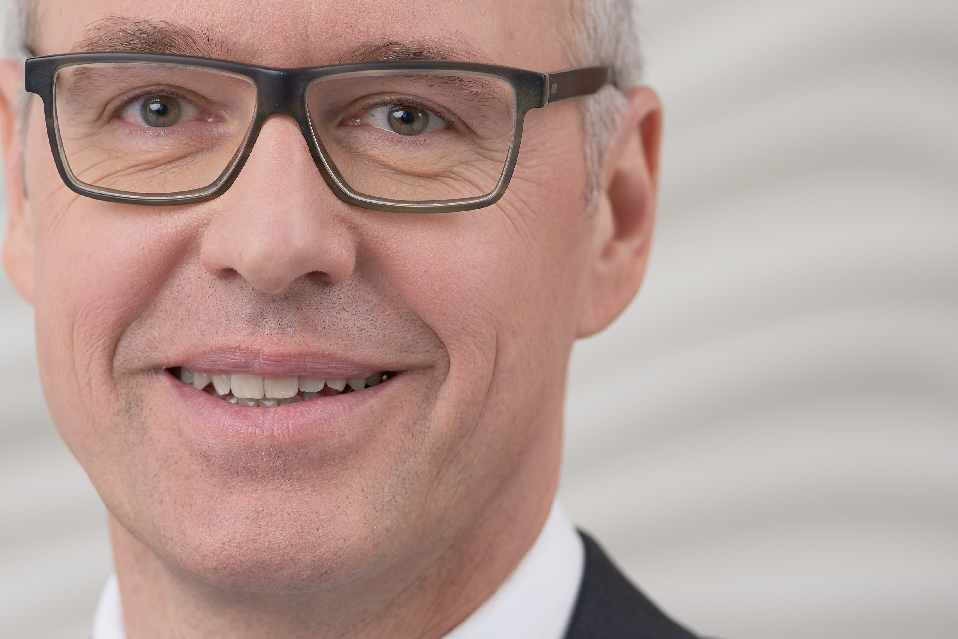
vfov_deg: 4.9
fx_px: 7452
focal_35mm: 280
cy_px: 384
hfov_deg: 7.4
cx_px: 359
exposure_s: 1/100
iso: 100
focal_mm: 116
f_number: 2.8
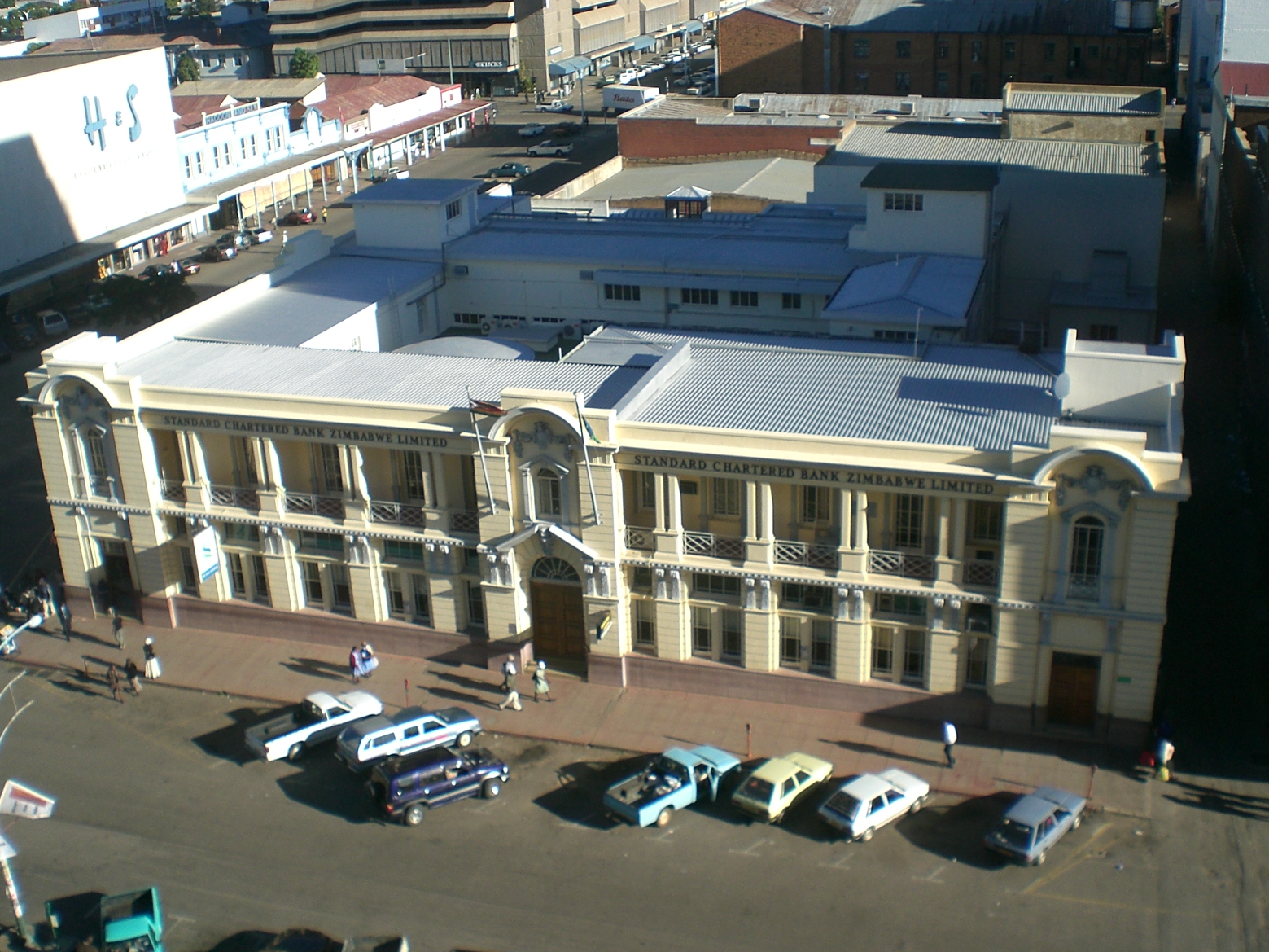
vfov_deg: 36.8
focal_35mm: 39
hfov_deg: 47.9
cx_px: 619
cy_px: 486
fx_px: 1430
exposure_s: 1/200
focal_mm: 6.3
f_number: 4.4
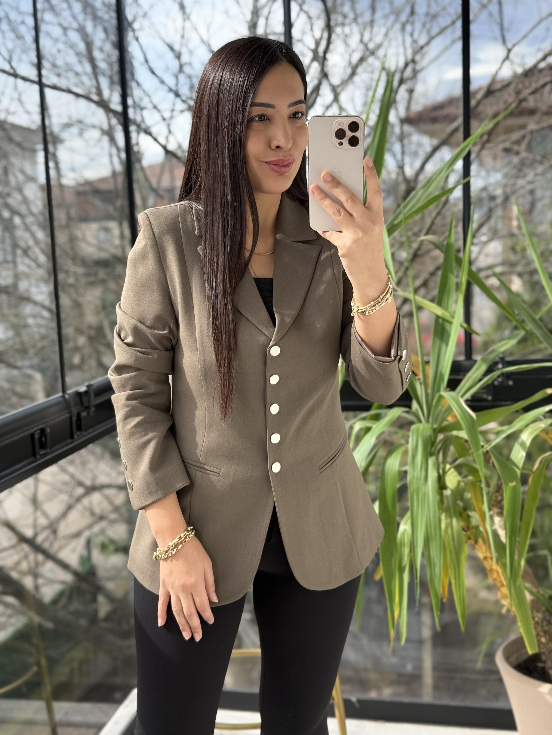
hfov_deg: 30.3
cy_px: 368
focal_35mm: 48
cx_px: 276
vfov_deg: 39.7
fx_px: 1021
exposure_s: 1/490
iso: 100
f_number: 1.78
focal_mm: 6.76
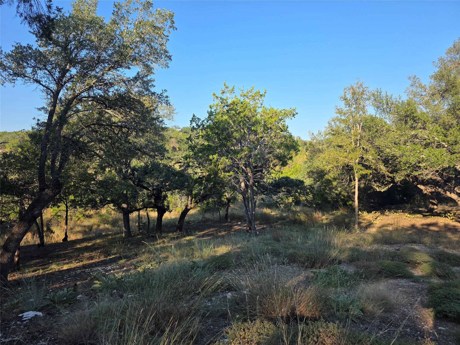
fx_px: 306
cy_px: 172
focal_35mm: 23
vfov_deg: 58.9
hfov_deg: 73.9
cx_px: 230
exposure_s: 1/2531
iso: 80
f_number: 1.7
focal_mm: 6.3
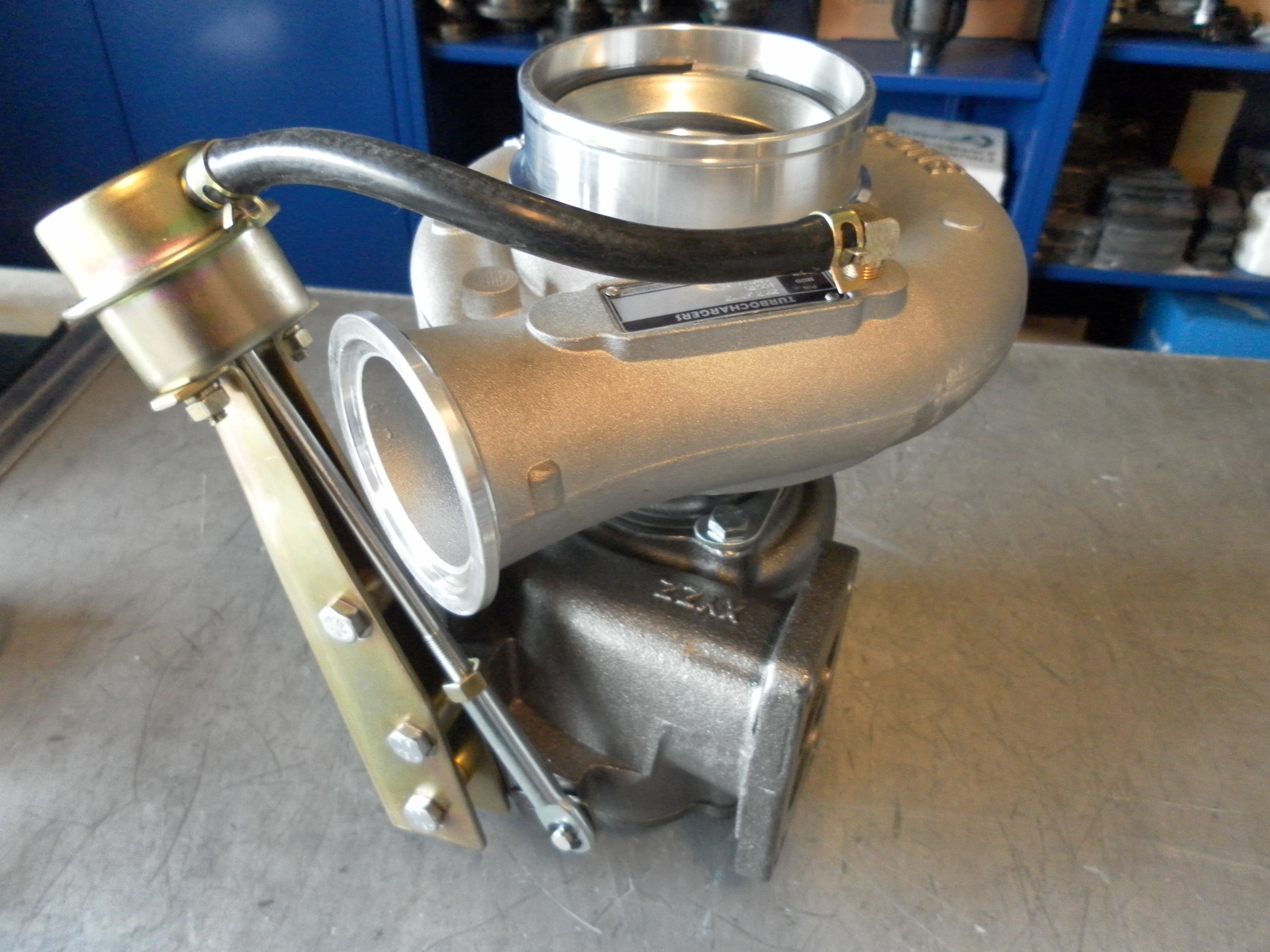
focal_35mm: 28
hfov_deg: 63.4
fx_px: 1027
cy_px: 476
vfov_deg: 49.7
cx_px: 635
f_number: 3.2
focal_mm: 4.9
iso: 400
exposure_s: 1/30
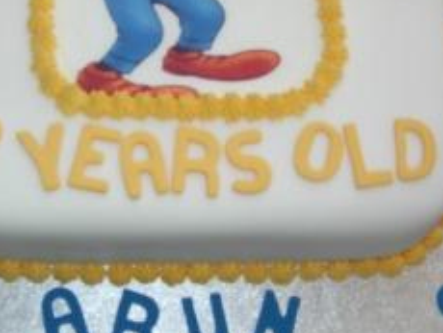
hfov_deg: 26.3
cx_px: 179
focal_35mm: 74
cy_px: 67
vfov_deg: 19.7
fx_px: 948
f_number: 2.8
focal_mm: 7.8
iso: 64
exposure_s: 1/100
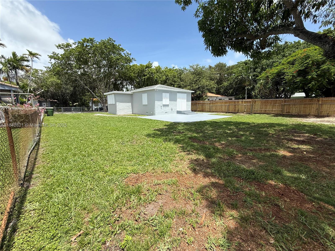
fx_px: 135
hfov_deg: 102.1
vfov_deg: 85.7
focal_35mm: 14
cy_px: 126
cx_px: 168
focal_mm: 2.22
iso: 50
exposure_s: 1/1745
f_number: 2.2
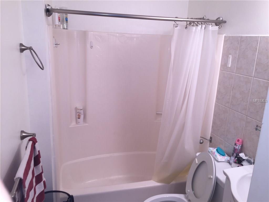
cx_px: 134
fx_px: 225
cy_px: 101
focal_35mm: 29
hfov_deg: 61.7
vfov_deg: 48.2
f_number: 2.2
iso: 32
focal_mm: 4.15
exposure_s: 1/32
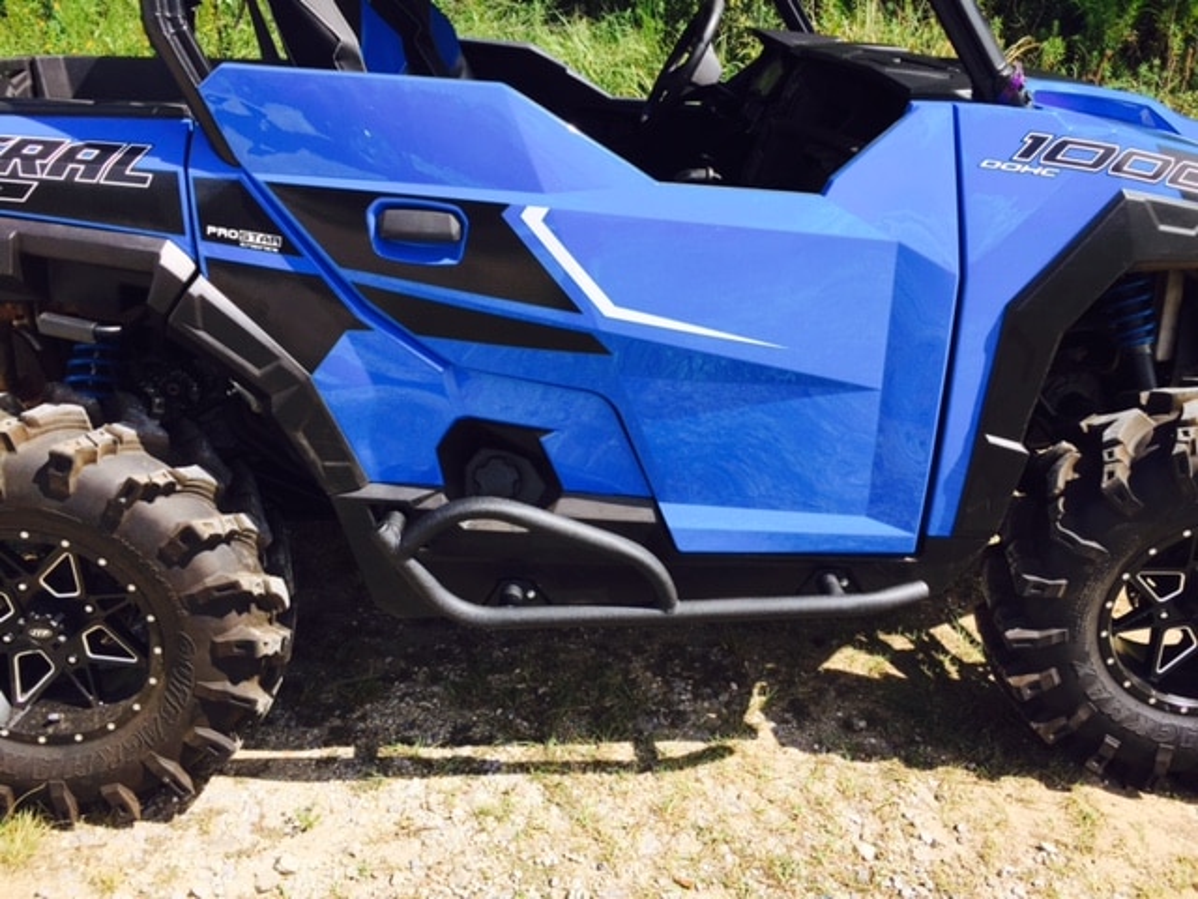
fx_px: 1004
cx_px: 599
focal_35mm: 29
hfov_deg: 61.7
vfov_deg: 48.2
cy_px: 450
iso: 32
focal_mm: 4.15
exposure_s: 1/1276
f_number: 2.2
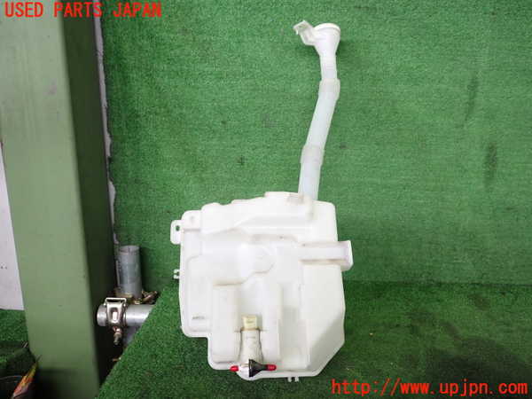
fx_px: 461
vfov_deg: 46.8
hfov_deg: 60.0
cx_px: 266
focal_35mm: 30
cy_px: 200
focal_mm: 5.4
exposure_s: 1/60
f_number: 2.3
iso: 200
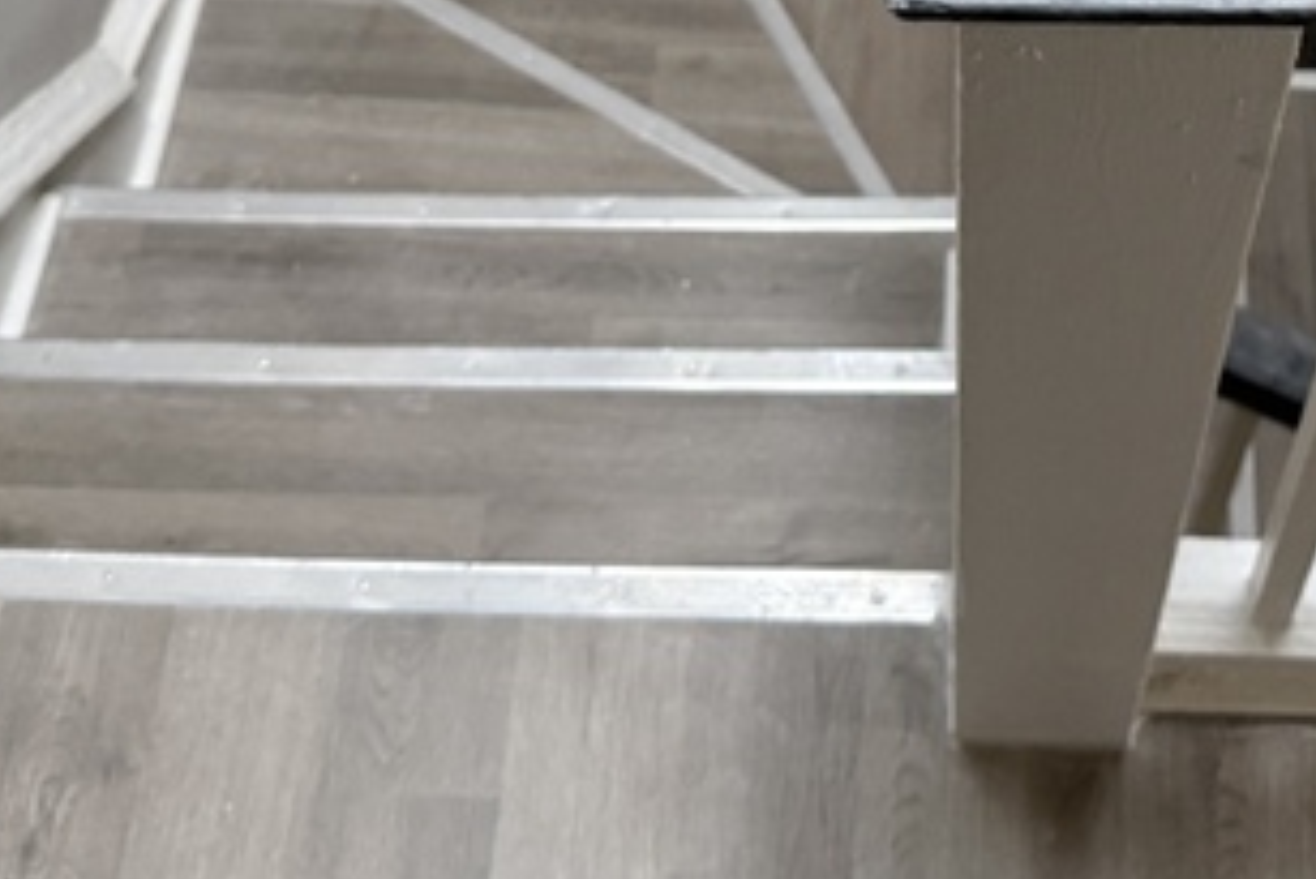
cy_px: -296
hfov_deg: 30.5
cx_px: 964
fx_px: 2377
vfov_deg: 19.2
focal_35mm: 65
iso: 400
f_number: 1.78
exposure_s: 1/60
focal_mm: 6.76
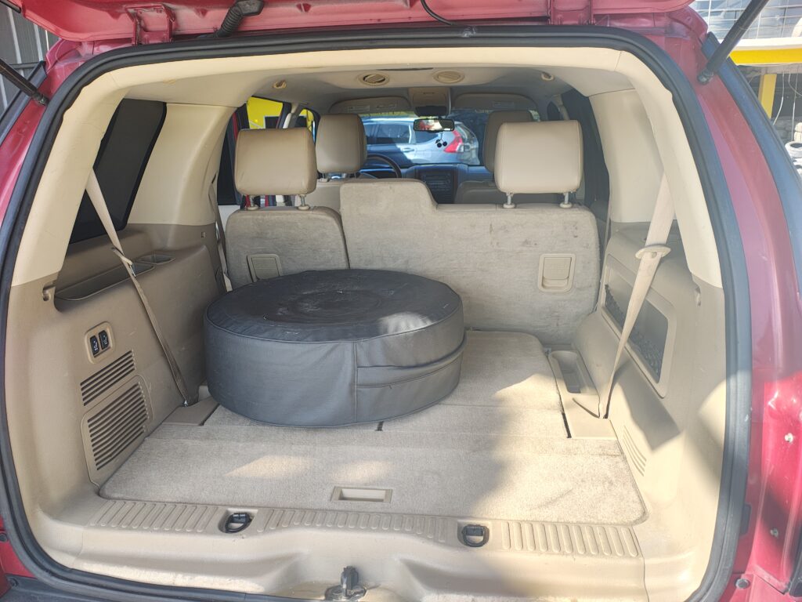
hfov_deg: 69.4
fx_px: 579
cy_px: 301
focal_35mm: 25
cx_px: 401
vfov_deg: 54.9
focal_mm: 5.89
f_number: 1.4
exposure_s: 1/200
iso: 131
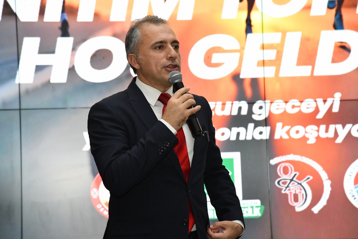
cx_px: 179
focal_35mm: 120
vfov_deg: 11.4
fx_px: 1193
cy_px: 120
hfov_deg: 17.1
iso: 6400
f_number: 5.6
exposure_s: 1/250
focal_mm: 120
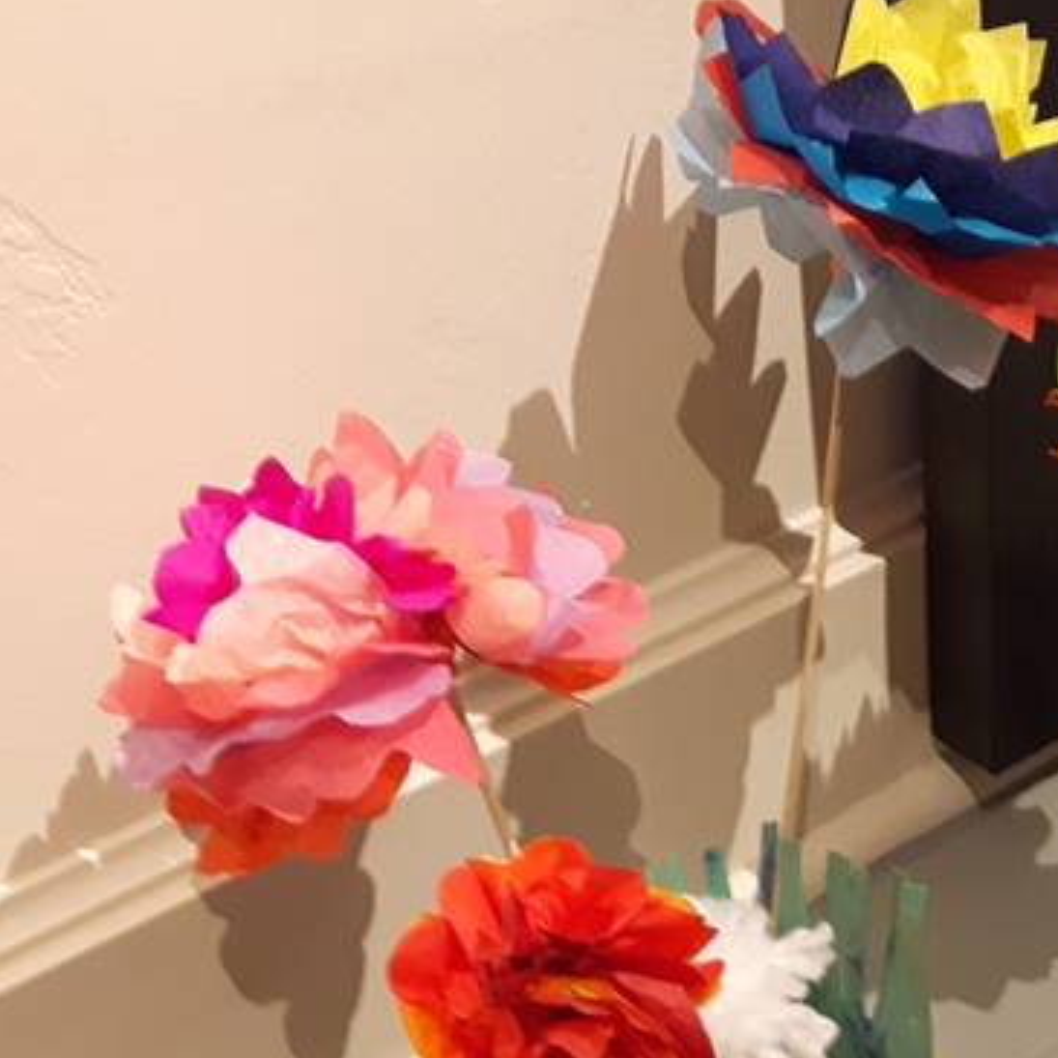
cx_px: 1104
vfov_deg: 28.5
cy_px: 655
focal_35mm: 60
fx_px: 2075
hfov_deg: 26.7
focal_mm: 3.7
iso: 200
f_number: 1.9
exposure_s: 1/17
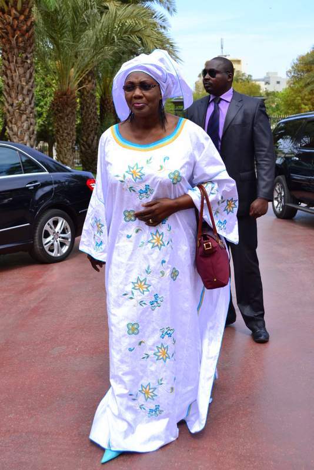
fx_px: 569
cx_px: 157
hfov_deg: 30.9
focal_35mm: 44
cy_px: 235
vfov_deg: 44.9
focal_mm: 29
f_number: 5.6
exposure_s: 1/400
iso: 250
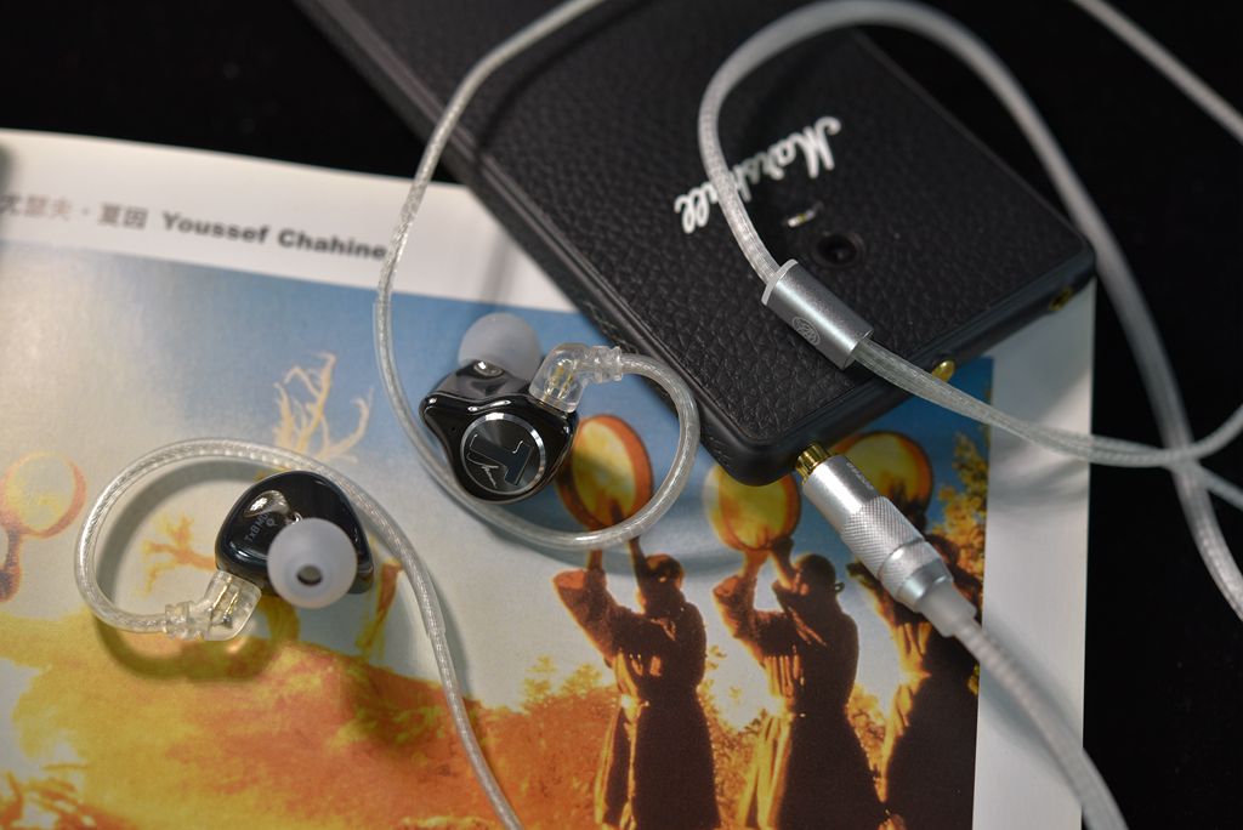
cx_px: 622
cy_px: 415
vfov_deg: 22.7
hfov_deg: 33.4
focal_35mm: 60
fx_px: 2073
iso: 400
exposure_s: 1/400
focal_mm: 60
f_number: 5
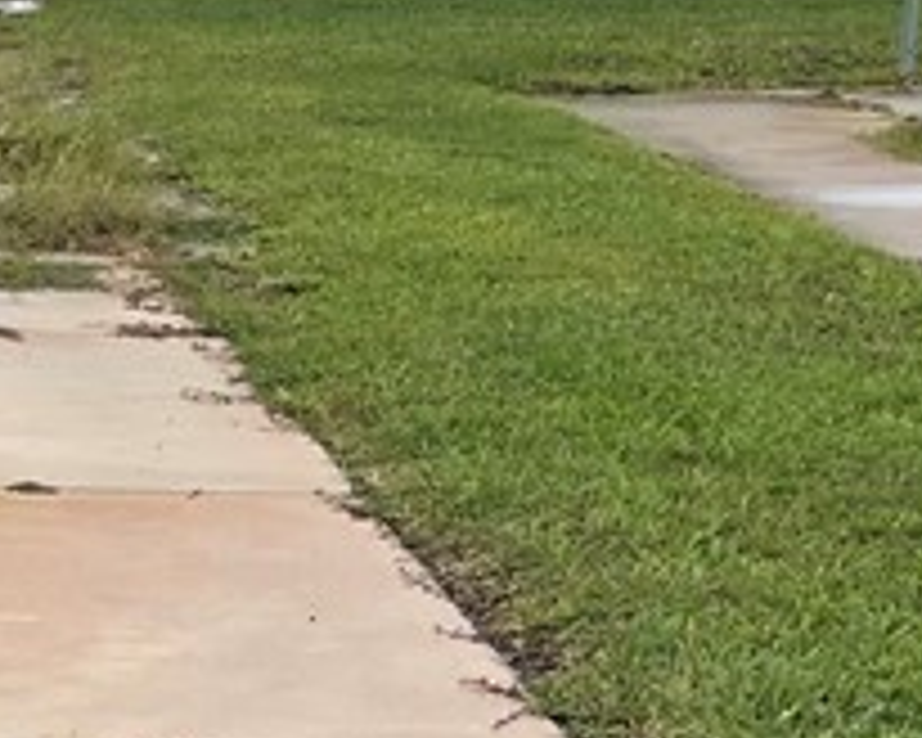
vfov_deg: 12.0
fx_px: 3466
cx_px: -953
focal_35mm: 127
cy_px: 765
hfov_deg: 13.0
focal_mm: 4.2
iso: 32
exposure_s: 1/2304
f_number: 1.6
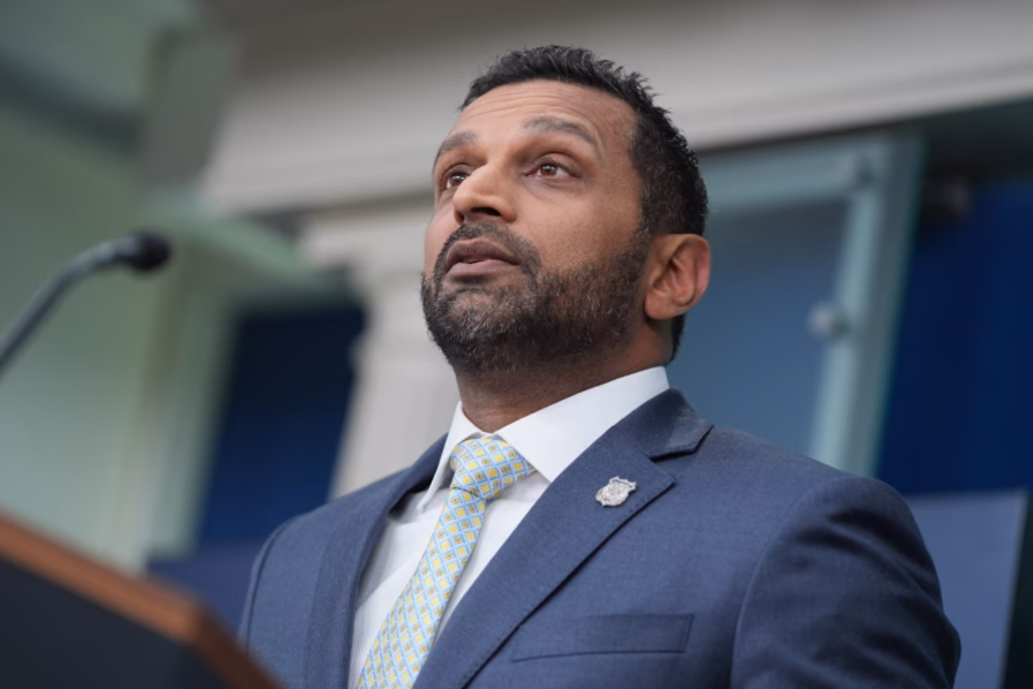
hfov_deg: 14.9
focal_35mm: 138
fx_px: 3960
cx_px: 516
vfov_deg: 9.9
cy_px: 344
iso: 800
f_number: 3.2
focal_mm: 138
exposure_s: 1/320
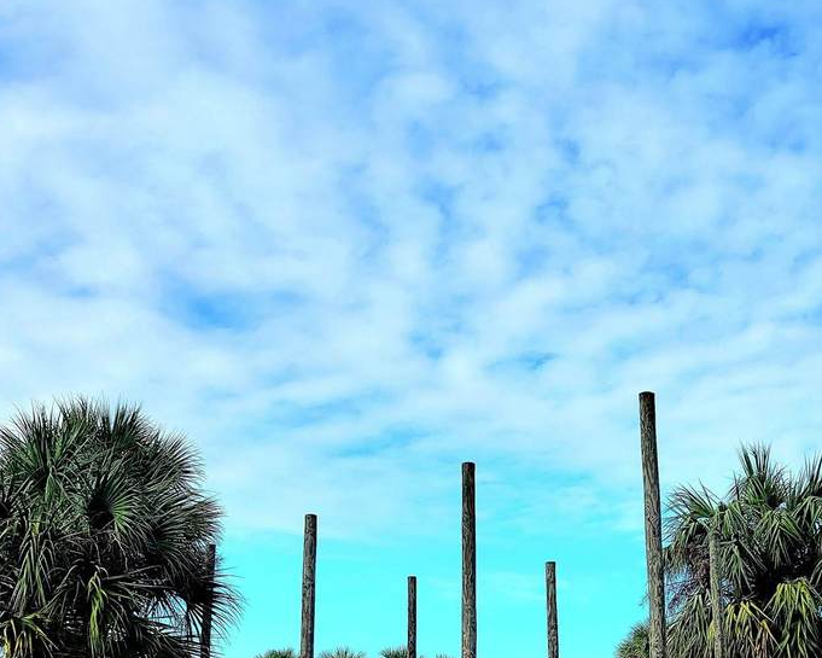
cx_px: 457
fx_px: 1071
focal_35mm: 44
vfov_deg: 33.1
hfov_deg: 41.9
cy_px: 535
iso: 16
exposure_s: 1/833
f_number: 1.8
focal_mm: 6.7
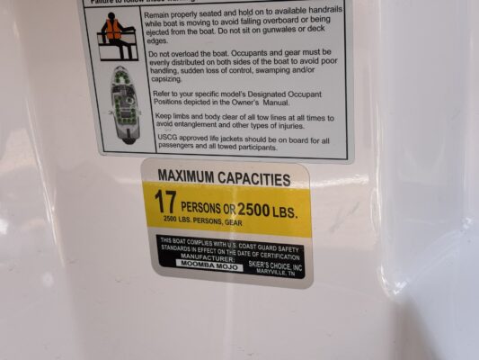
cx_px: 240
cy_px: 180
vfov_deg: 28.0
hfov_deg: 36.8
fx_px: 720
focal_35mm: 52
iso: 32
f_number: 1.6
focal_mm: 5.96
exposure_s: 1/634
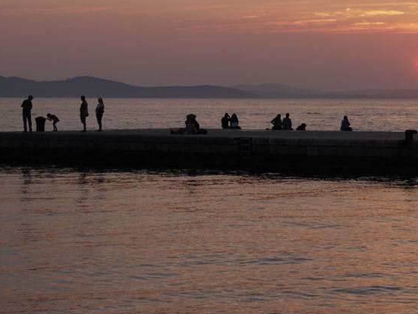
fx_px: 1885
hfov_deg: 12.6
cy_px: 58
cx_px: 313
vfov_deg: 9.5
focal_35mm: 156
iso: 160
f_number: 8
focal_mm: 42
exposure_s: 1/125
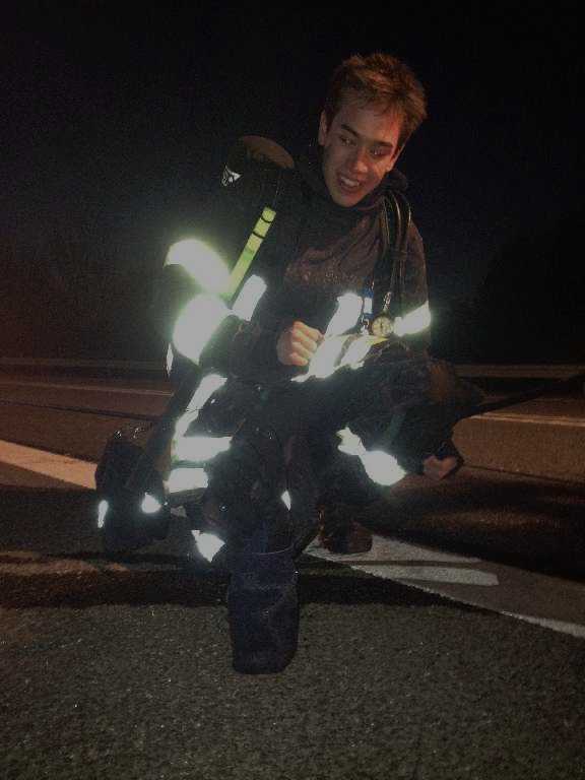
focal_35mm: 35
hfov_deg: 40.7
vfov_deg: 52.6
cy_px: 390
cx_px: 292
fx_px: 789
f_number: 2.4
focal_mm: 4.28
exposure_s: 1/16
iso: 500
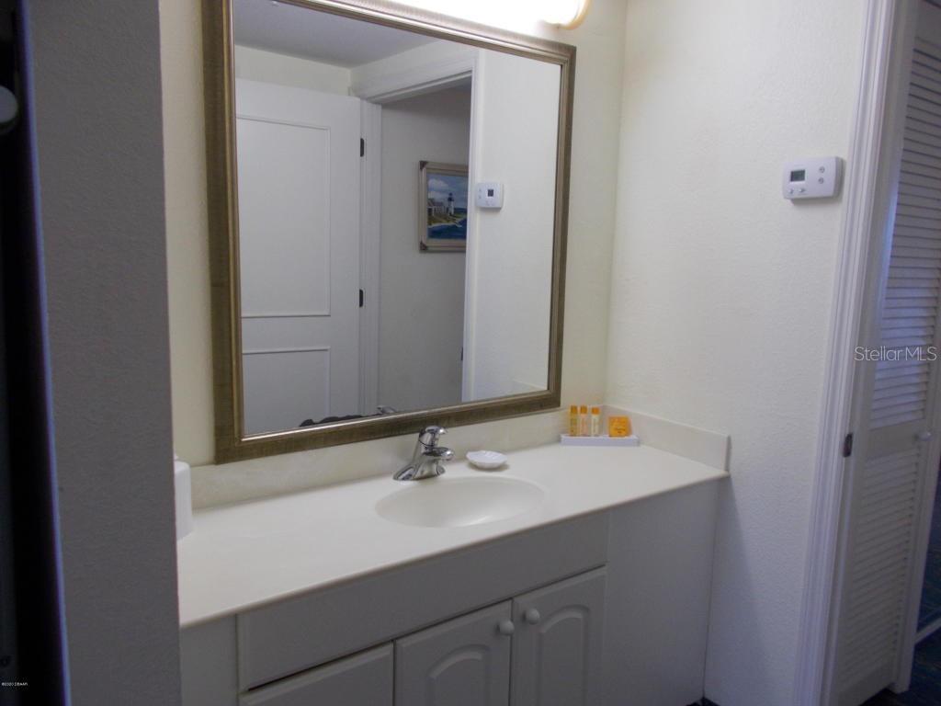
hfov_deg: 67.3
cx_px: 470
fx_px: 707
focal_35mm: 26
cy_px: 353
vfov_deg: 53.1
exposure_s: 1/25
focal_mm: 4.6
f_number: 3.2
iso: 140
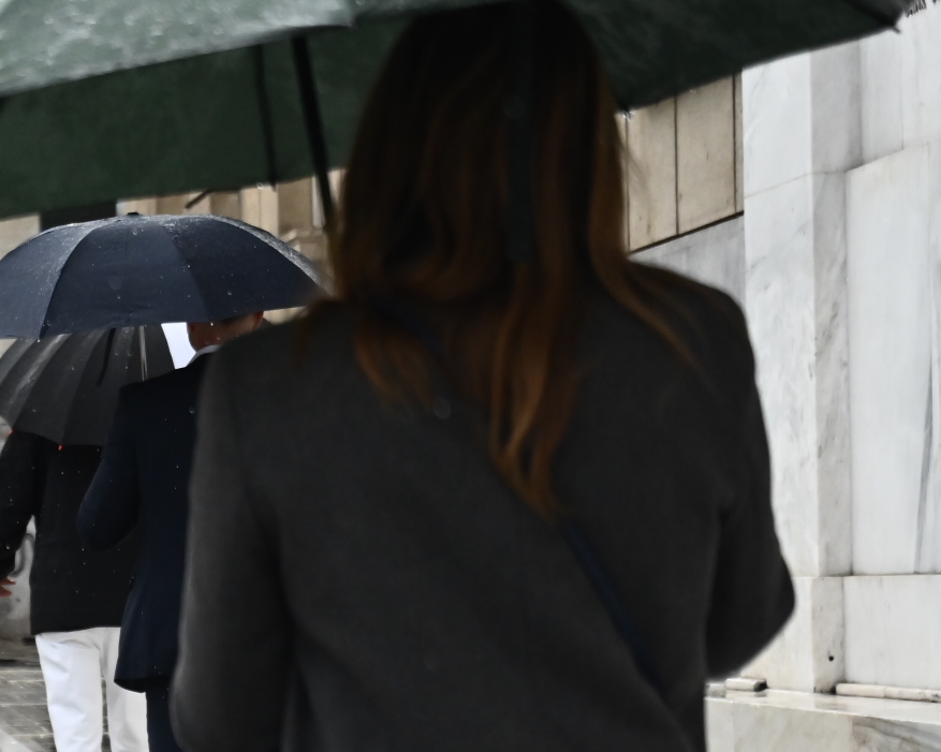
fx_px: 4120
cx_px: -149
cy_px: 562
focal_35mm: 148
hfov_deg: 12.7
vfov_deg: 10.4
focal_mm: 60
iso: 1600
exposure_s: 1/5000
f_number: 4
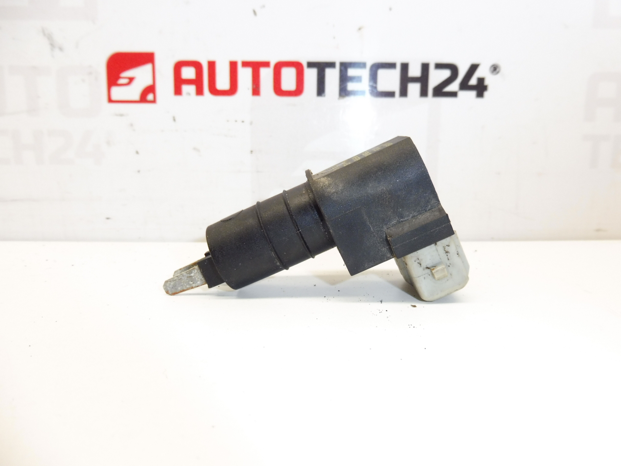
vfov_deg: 54.9
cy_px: 233
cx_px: 310
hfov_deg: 69.4
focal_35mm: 25
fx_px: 448
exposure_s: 1/60
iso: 200
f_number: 3.5
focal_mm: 4.4
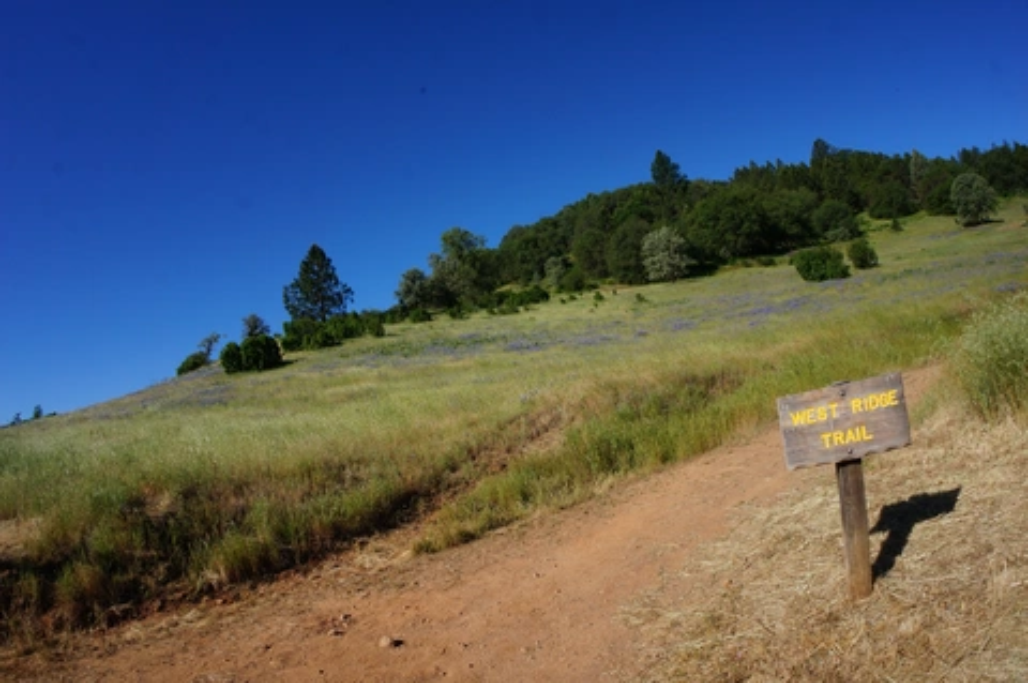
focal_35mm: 30
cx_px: 514
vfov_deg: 43.5
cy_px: 342
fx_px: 856
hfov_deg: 62.0
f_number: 13
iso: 100
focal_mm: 20
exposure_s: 1/160
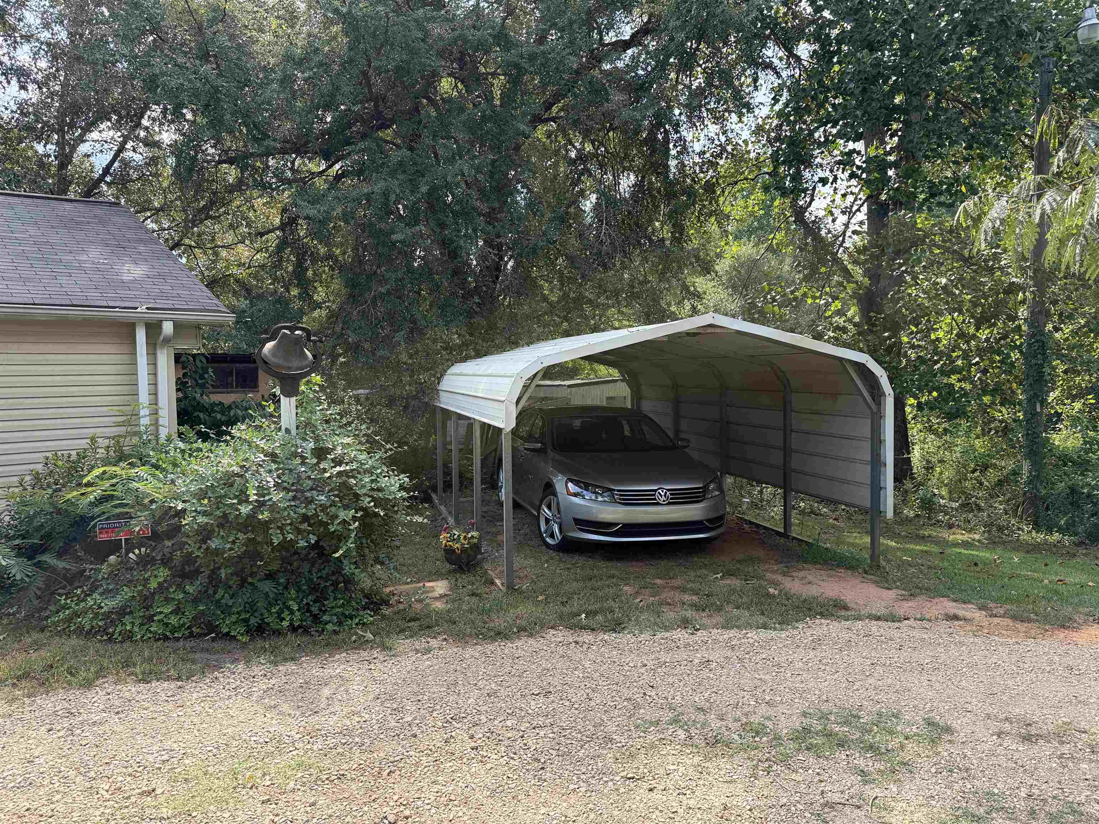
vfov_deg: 56.8
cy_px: 412
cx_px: 550
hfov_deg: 71.6
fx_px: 762
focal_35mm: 24
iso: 80
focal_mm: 6.76
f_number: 1.78
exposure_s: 1/813
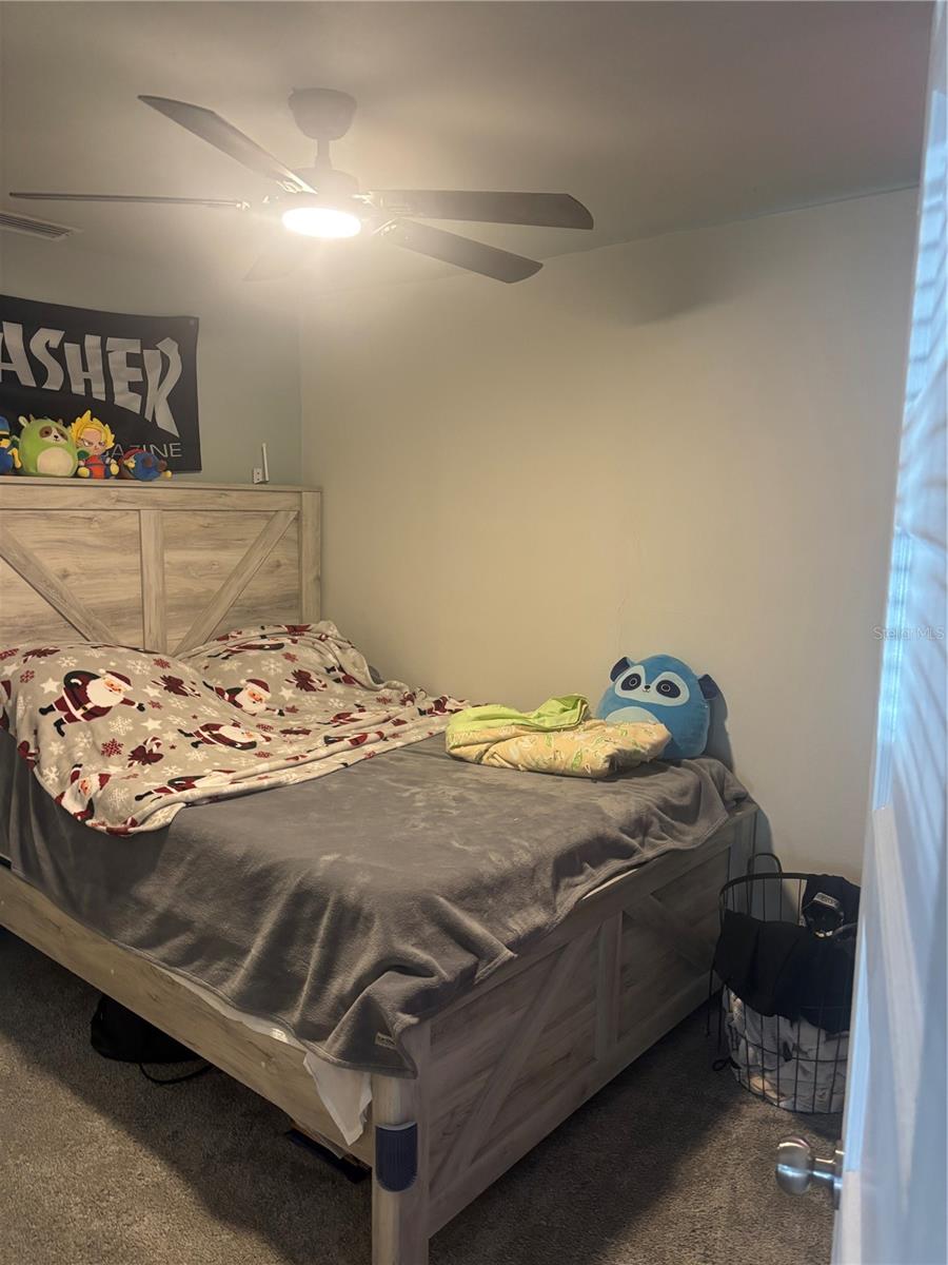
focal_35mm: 26
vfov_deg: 67.3
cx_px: 474
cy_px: 632
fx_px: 949
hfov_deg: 53.1
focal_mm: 5.96
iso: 320
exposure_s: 1/60
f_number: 1.6
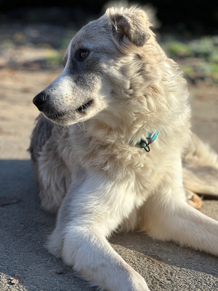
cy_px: 146
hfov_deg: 19.1
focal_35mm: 77
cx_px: 109
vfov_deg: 25.3
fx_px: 647
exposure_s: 1/234
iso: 25
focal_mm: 9
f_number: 2.8
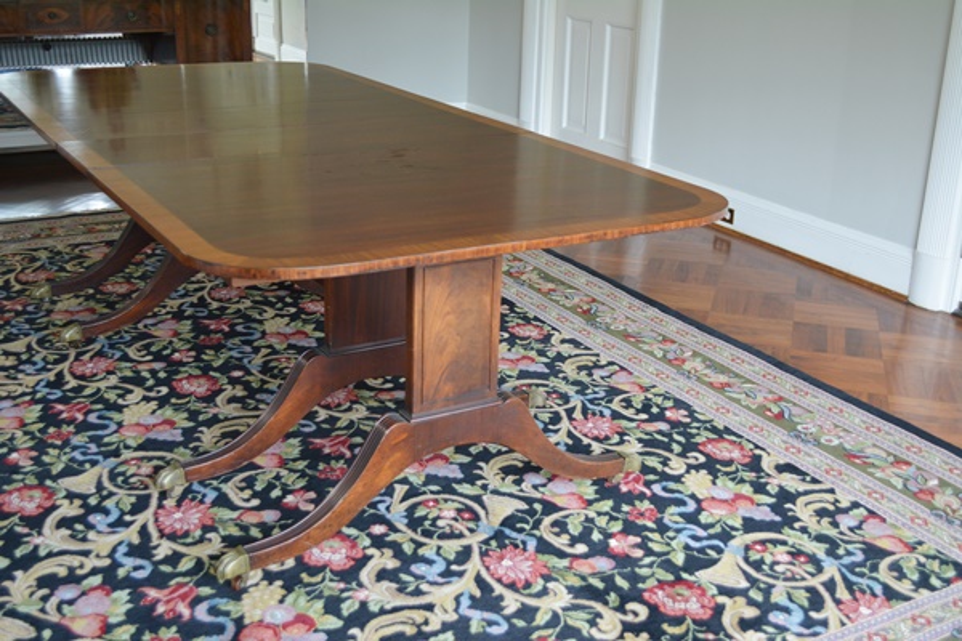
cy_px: 320
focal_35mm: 44
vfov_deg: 30.8
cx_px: 481
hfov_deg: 45.0
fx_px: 1162
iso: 720
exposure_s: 1/60
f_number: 4.5
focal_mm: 29
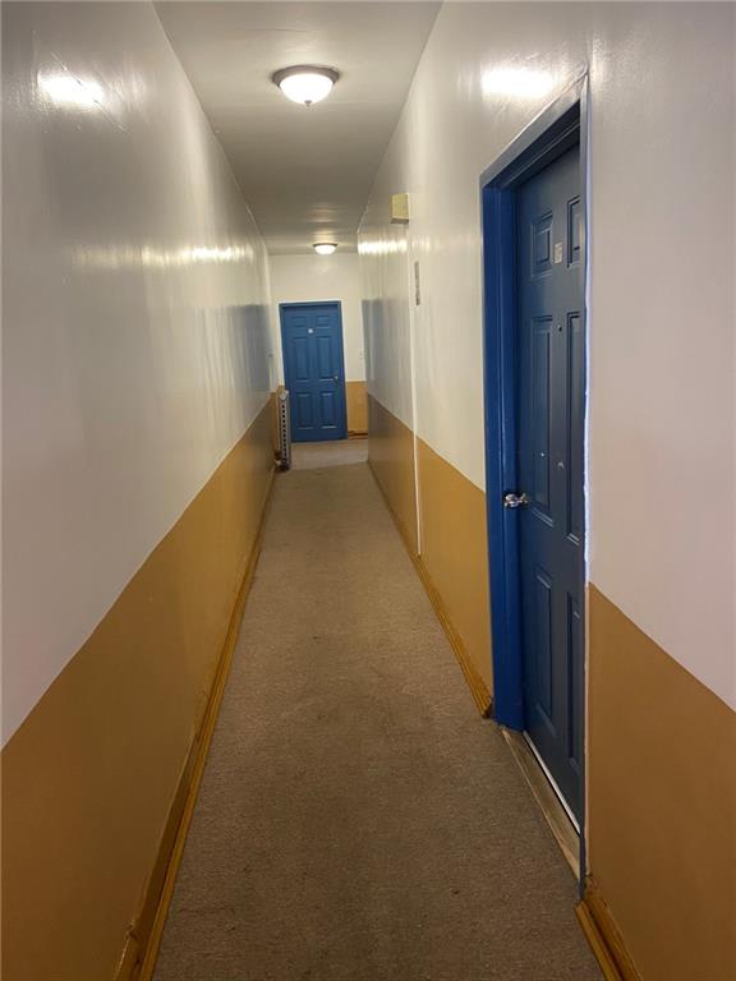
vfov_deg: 67.3
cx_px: 368
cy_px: 490
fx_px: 737
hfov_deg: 53.1
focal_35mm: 26
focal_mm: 4.25
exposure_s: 1/60
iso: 160
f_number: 1.8
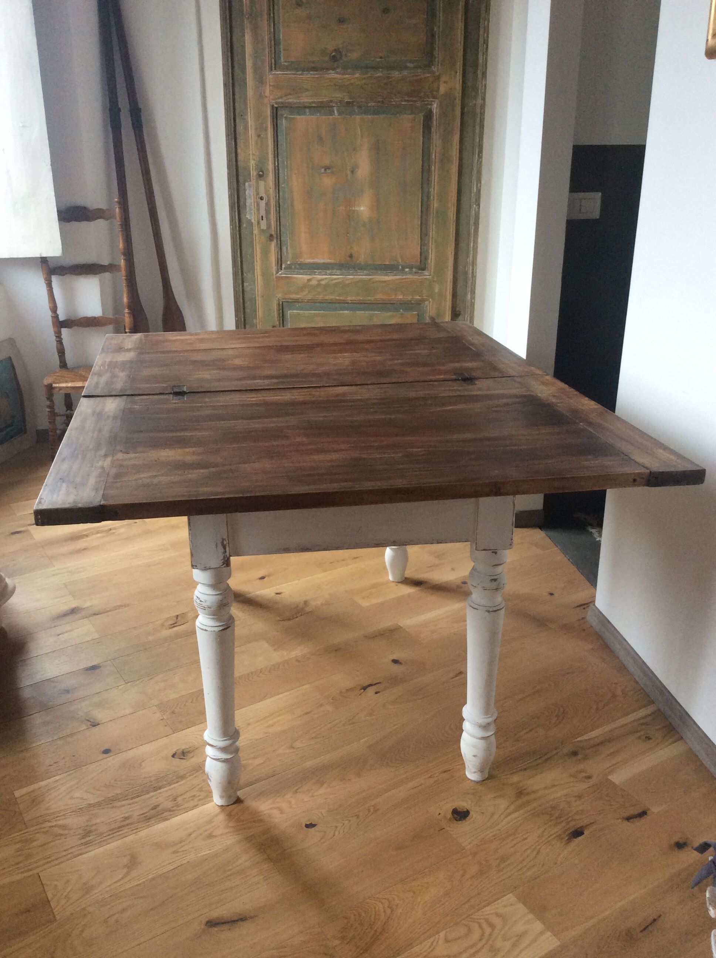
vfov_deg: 56.9
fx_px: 885
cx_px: 358
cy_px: 479
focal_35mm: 32
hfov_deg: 44.1
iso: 100
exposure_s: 1/25
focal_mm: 3.3
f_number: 2.4
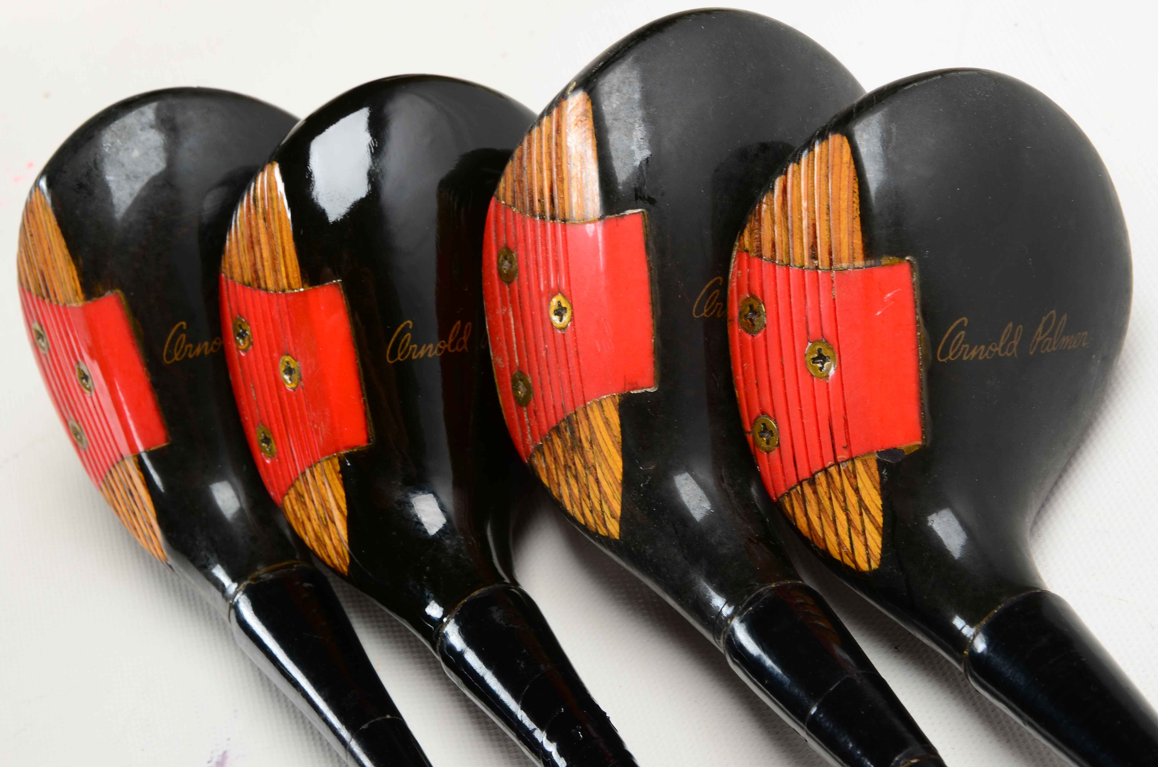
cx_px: 579
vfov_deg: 12.1
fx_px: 3611
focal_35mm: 112
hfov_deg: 18.2
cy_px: 384
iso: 200
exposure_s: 1/160
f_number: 14
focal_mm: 75
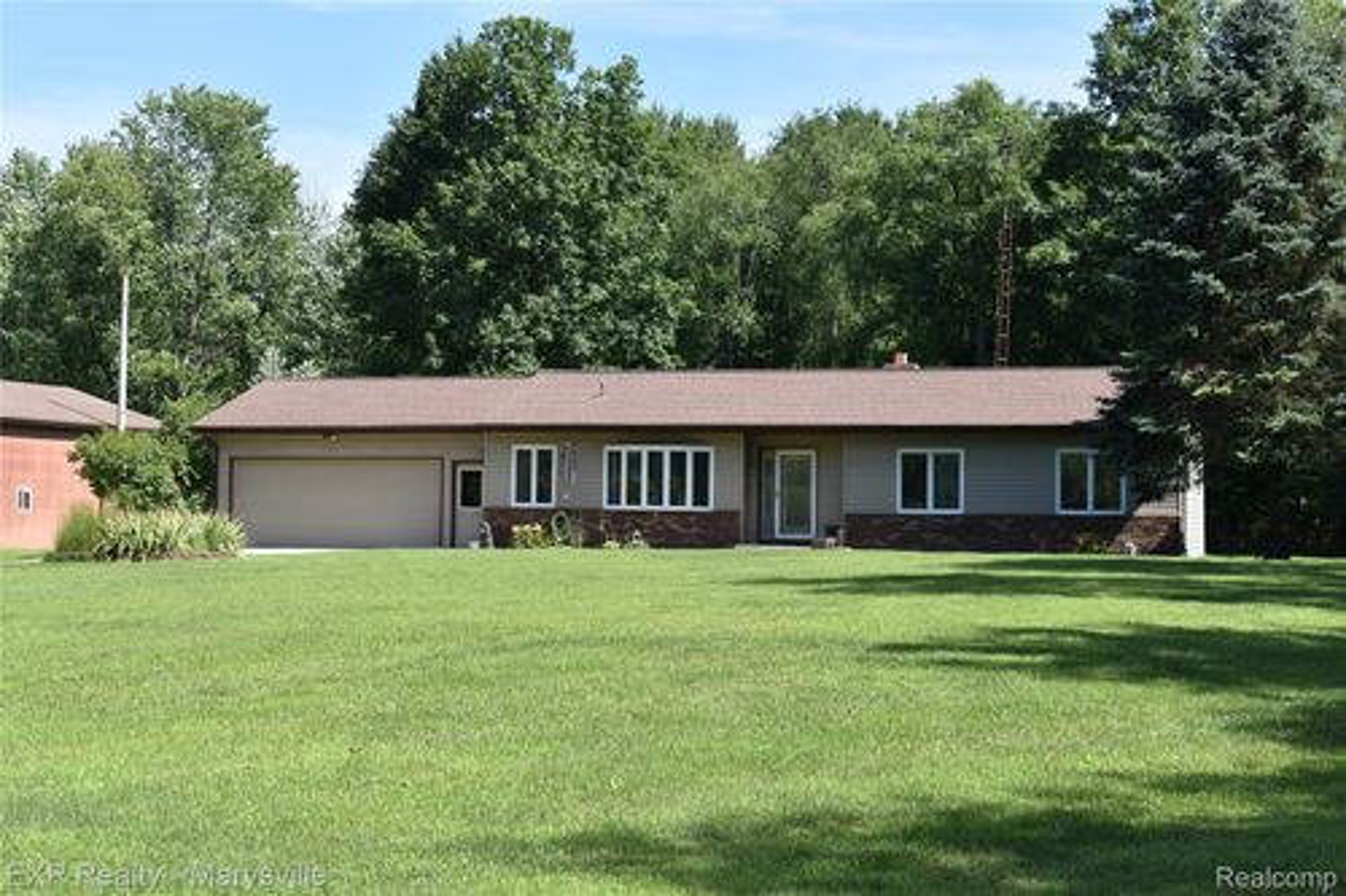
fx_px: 2242
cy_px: 448
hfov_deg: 33.4
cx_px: 673
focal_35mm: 60
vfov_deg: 22.6
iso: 200
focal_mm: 40
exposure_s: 1/320
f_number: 9
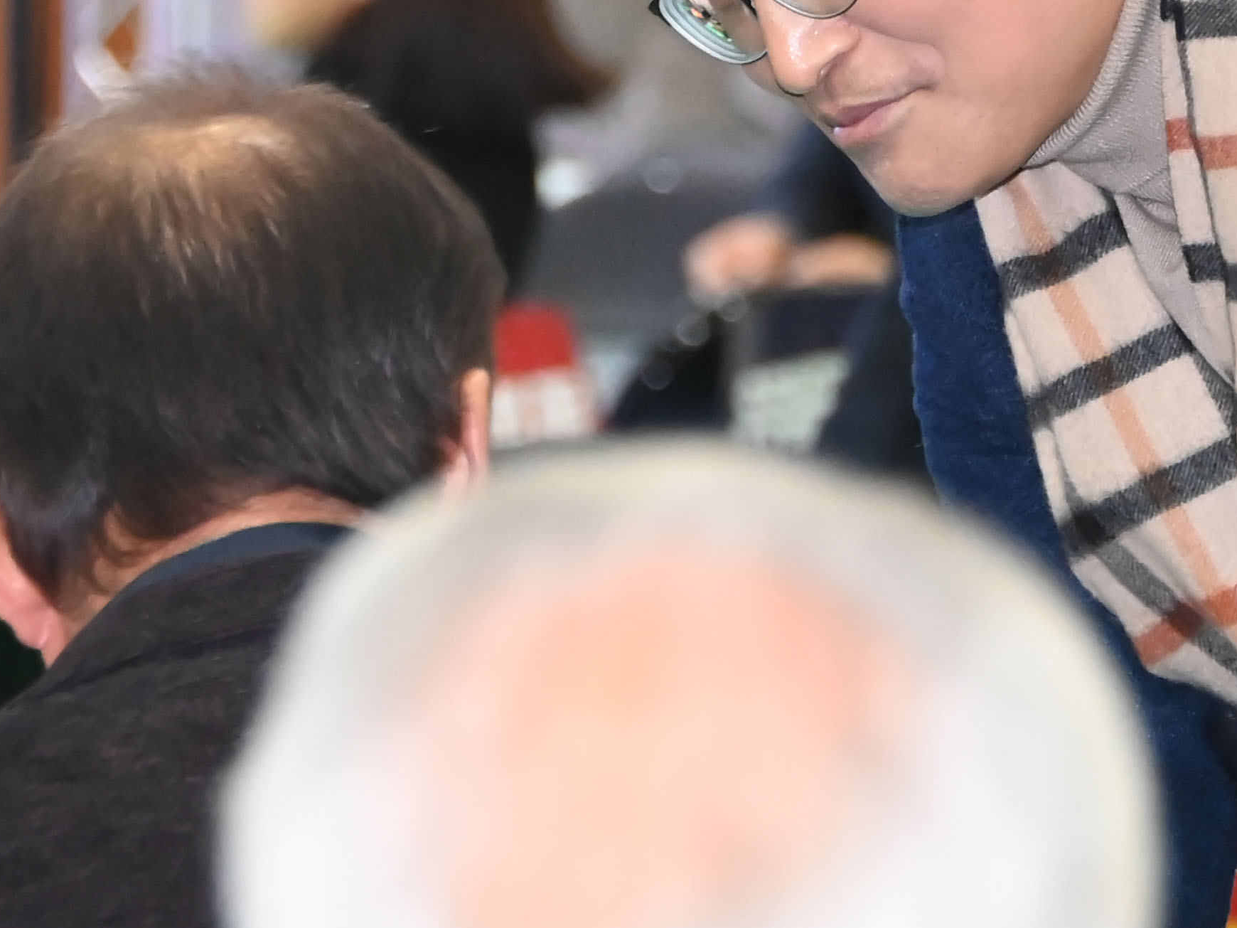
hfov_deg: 3.8
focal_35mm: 523
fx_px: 18689
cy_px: 272
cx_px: 911
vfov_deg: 2.8
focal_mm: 170
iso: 8000
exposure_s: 1/250
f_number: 5.6
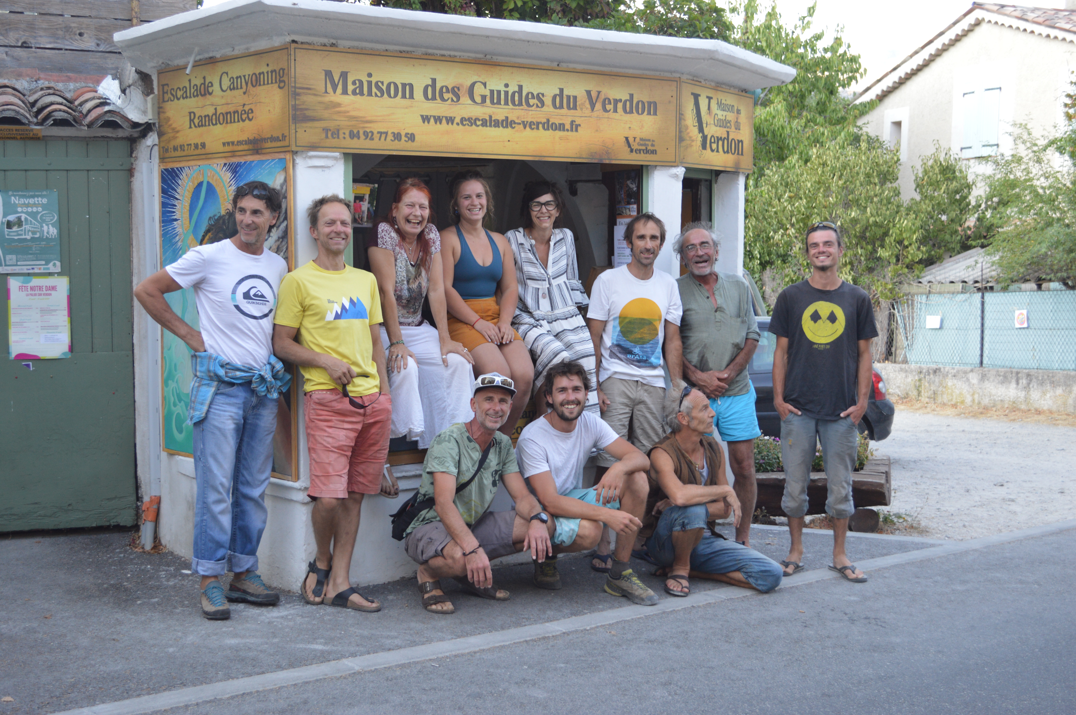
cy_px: 358
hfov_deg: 41.1
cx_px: 538
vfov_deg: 28.0
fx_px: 1433
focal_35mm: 48
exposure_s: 1/100
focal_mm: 32
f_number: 4.8
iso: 400
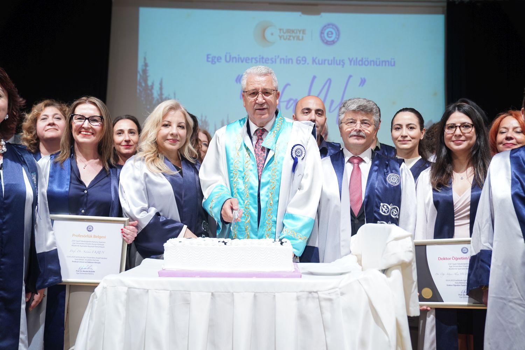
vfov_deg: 35.1
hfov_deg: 50.7
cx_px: 262
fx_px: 554
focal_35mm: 38
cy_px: 175
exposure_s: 1/100
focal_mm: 38
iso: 500
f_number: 3.2
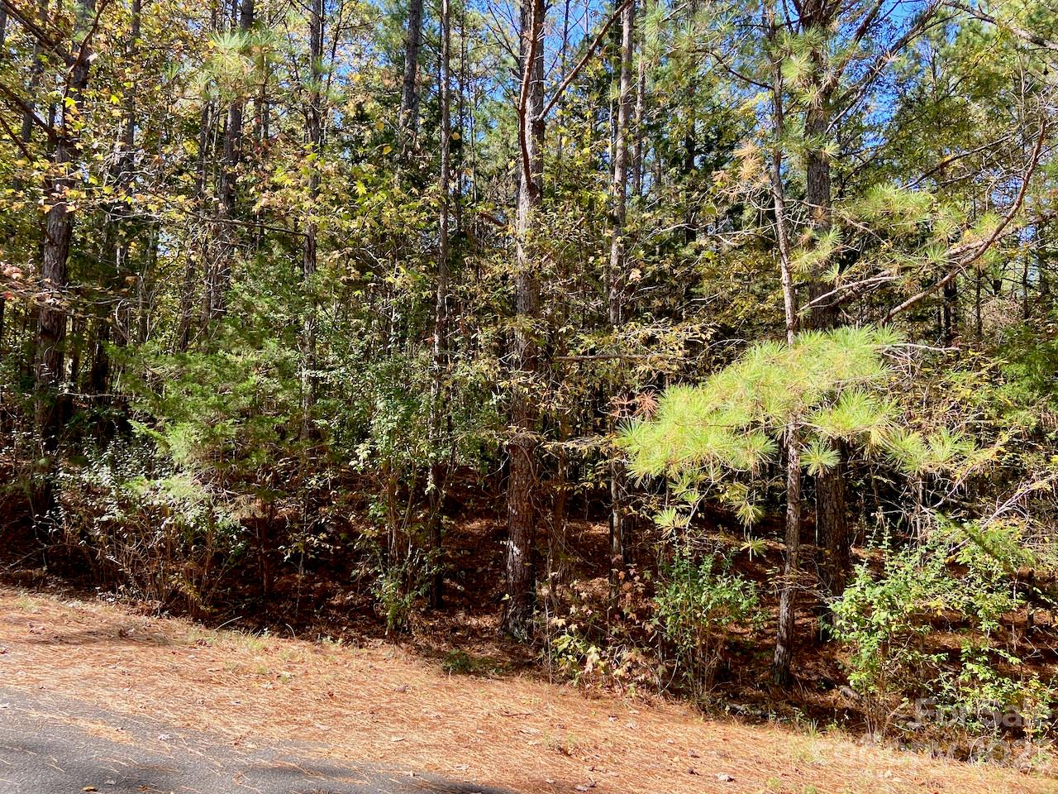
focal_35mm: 26
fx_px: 795
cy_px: 397
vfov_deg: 53.1
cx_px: 529
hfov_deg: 67.3
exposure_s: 1/233
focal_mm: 4.25
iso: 32
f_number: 1.8
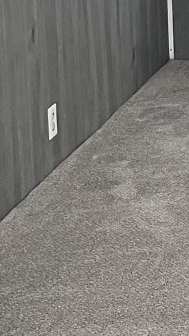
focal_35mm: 131
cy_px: -68
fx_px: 1166
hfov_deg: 8.2
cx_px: 510
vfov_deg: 15.8
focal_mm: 5.1
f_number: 1.6
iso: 100
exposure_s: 1/60
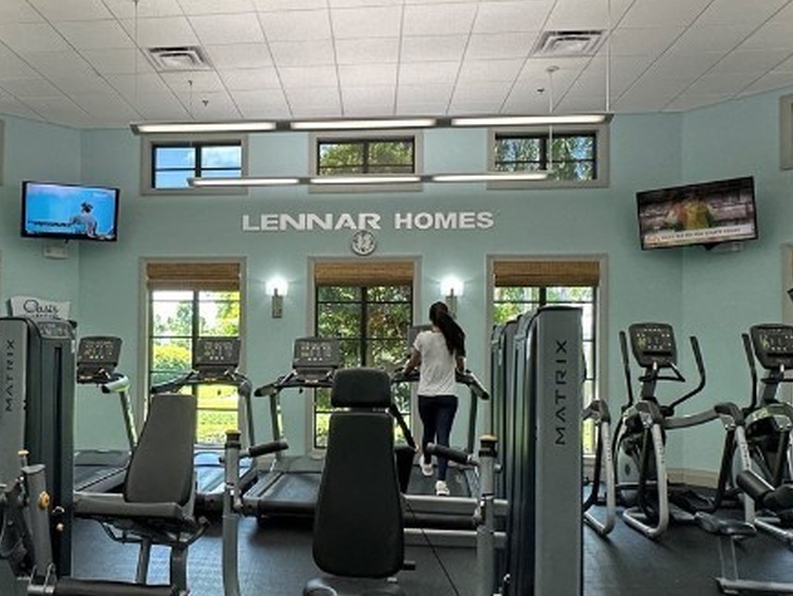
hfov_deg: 54.5
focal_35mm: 33
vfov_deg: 42.9
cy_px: 338
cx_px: 281
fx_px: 756
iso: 160
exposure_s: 1/120
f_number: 2.2
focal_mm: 2.22
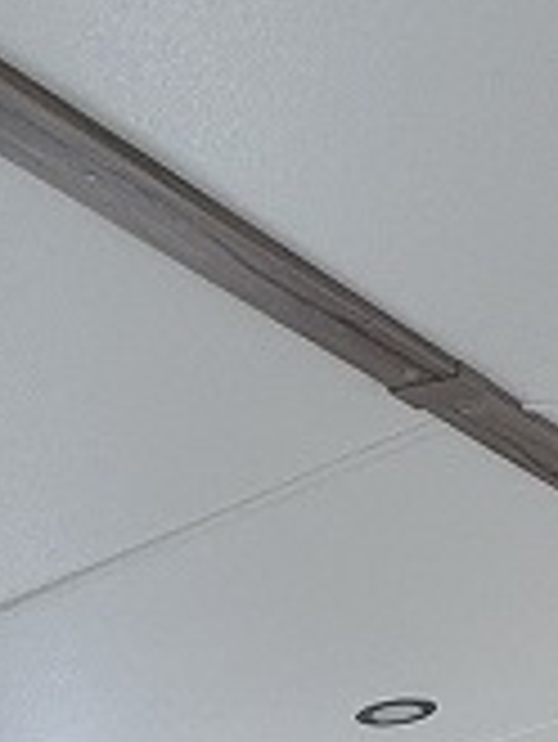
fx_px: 1867
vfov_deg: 17.4
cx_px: 549
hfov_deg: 16.7
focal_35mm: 87
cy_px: 1408
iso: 50
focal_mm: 2.22
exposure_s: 1/99
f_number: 2.2
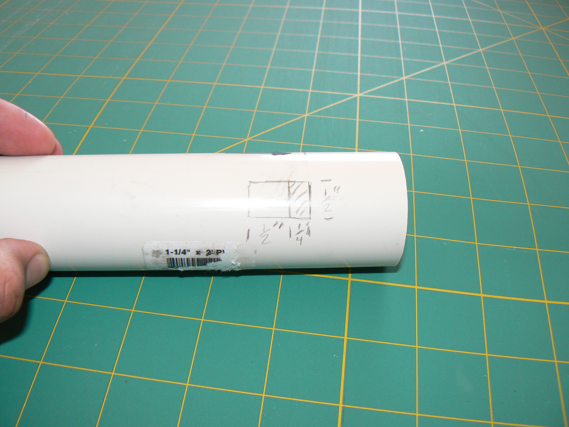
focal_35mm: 37
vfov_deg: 38.7
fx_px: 608
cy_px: 209
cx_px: 286
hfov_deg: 50.1
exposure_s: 1/30
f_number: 2.8
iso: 100
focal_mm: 6
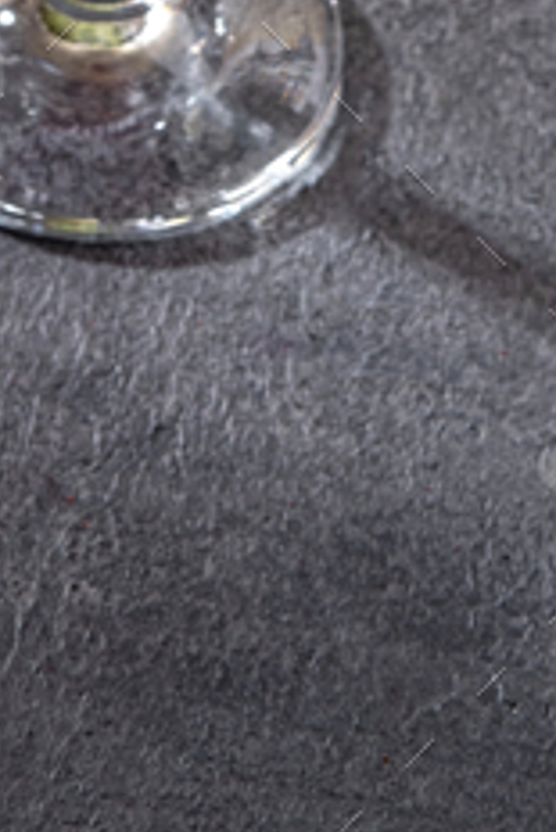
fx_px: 4672
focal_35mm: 202
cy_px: -637
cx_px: 151
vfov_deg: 9.7
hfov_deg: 6.8
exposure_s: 1/180
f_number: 5.6
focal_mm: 35
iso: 100
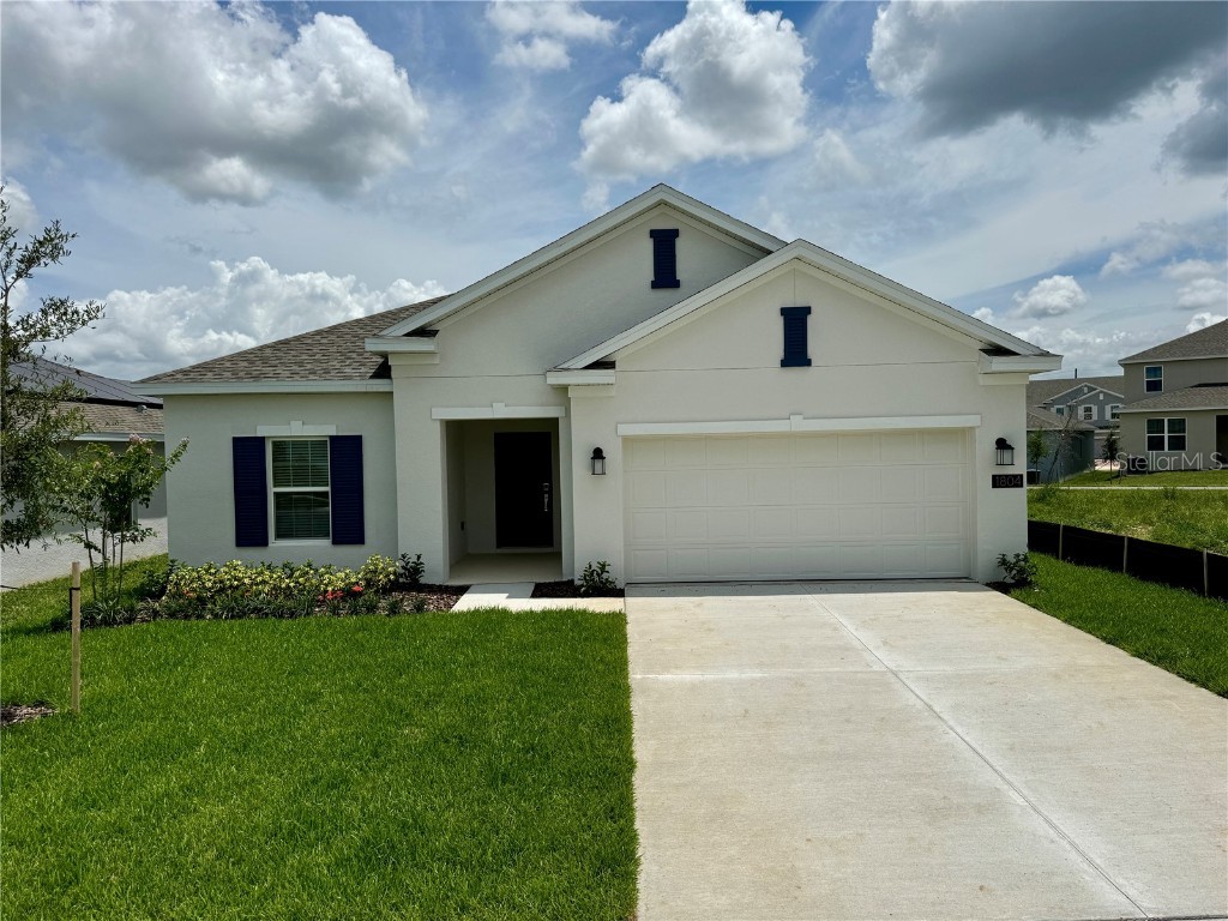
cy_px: 460
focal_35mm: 24
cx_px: 614
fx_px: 851
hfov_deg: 71.6
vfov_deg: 56.8
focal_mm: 6.76
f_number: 1.78
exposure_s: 1/12346
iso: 80
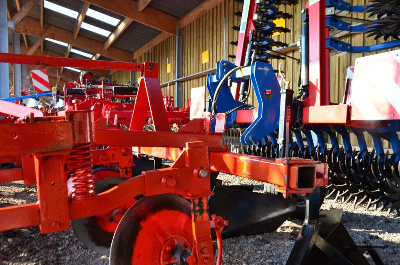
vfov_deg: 35.3
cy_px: 132
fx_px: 416
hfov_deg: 51.4
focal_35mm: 38
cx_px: 200
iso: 280
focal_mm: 25
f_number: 10
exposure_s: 1/60
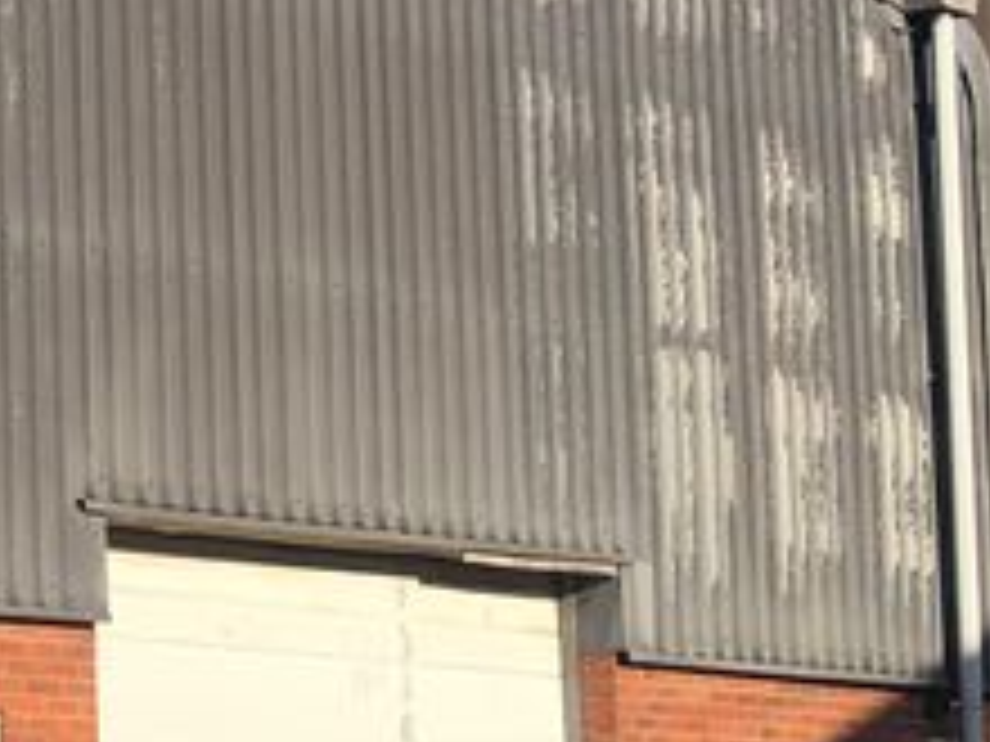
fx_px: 4118
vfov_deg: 10.3
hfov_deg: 12.3
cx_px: -934
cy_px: 432
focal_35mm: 144
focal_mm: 3.99
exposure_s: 1/2558
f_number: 1.8
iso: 20
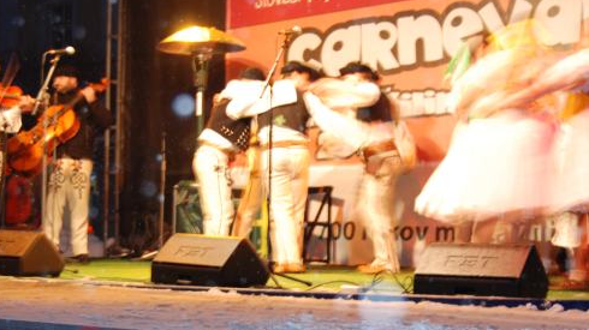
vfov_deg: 15.3
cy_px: 207
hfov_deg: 26.9
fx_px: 1229
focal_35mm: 79
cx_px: 292
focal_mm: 35
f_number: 4.8
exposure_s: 1/5
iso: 200
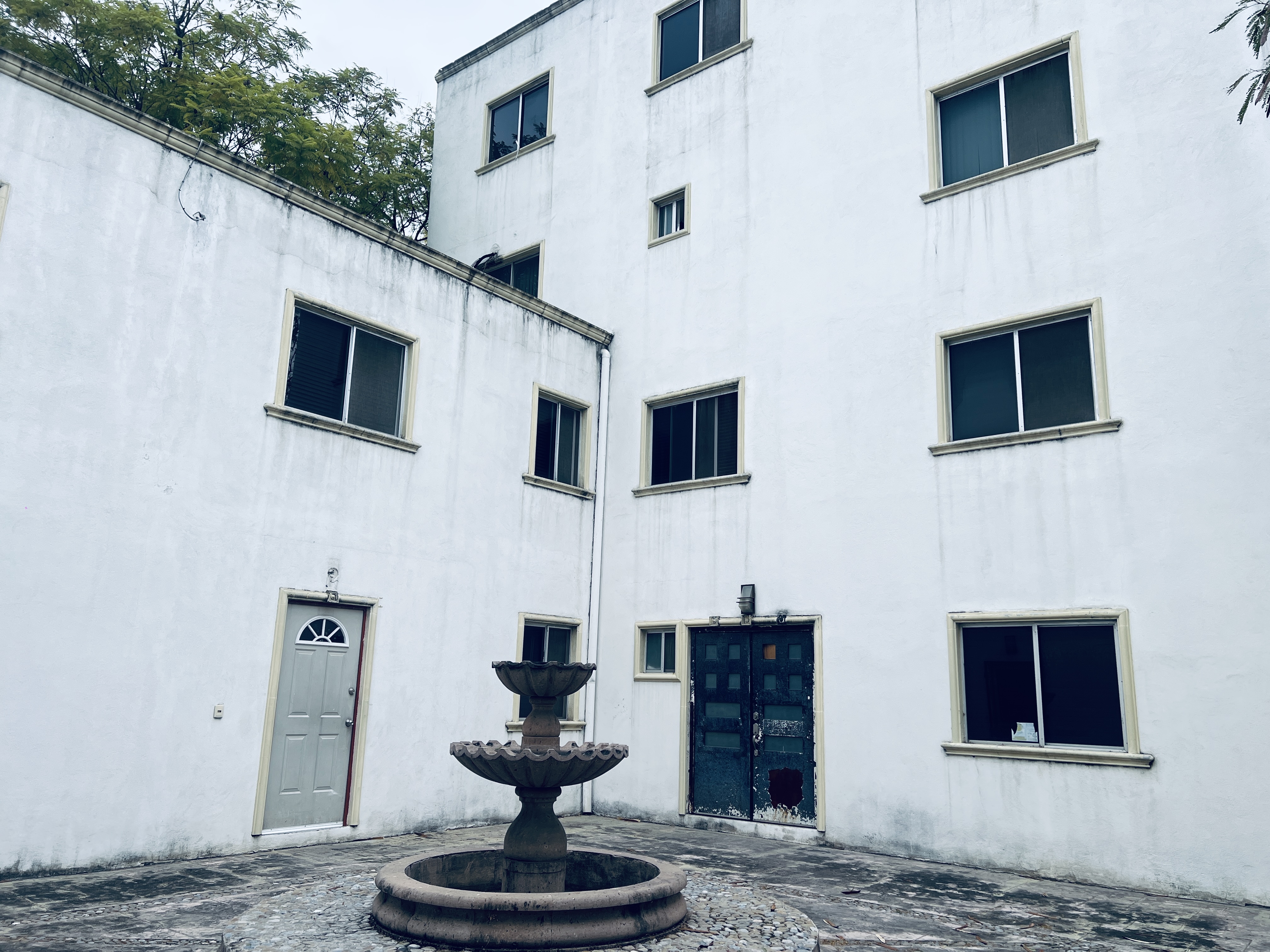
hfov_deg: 67.3
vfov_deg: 53.1
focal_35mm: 26
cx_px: 635
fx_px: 954
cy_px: 476
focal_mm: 5.7
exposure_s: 1/1698
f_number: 1.5
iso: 50
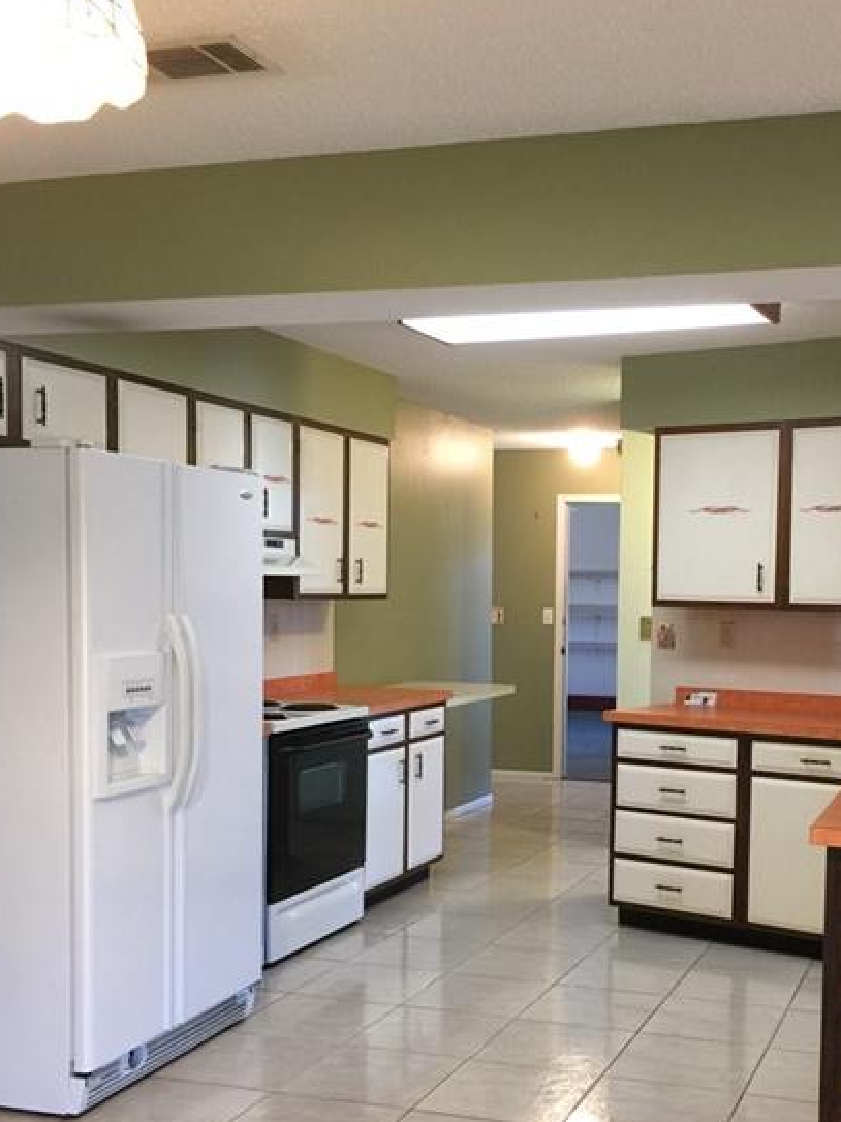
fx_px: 1329
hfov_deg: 34.8
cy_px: 674
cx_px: 568
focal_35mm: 41
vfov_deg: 45.5
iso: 64
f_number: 2.2
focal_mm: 4.15
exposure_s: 1/15
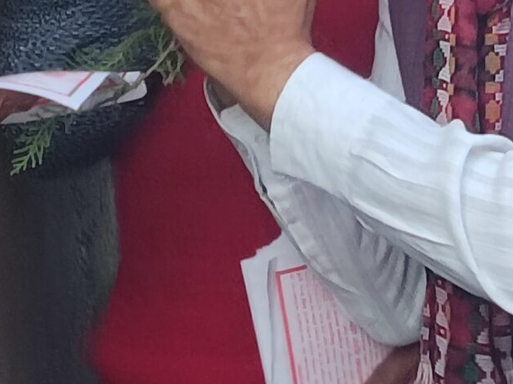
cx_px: 229
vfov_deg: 7.1
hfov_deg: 9.6
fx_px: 3067
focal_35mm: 207
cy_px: -80
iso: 55
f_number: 1.79
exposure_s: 1/100
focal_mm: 4.71
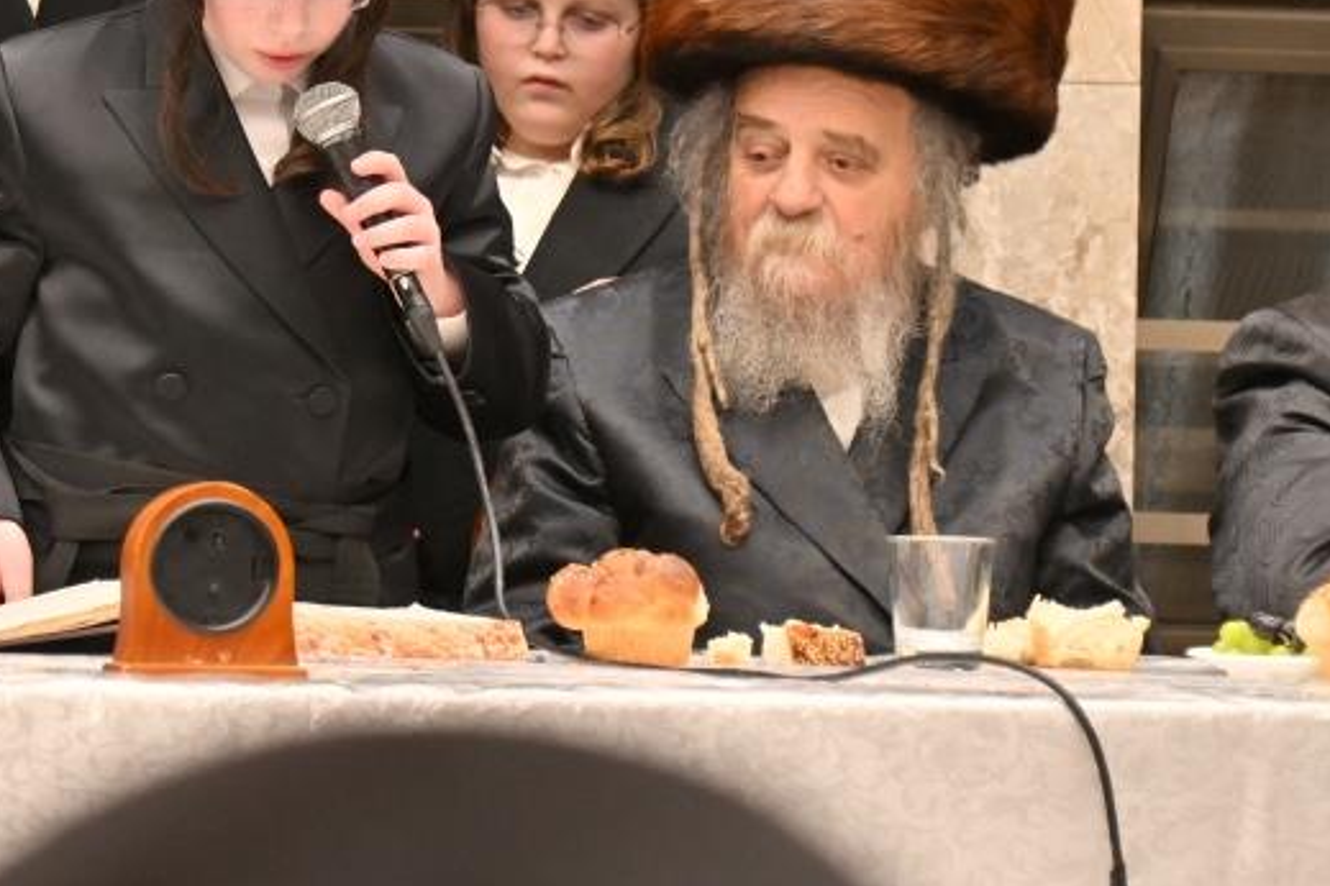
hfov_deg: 9.3
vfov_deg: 6.2
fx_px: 8164
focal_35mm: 221
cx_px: 146
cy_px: 85
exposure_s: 1/200
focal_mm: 75
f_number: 4
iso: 500
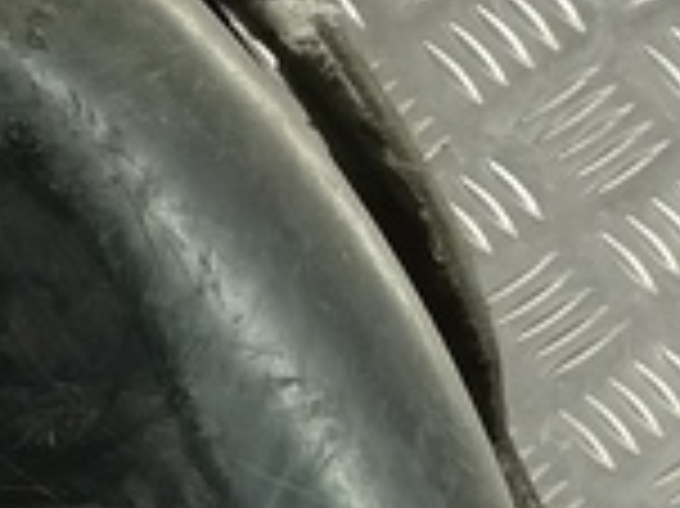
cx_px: -1139
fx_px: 3062
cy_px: 198
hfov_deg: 10.3
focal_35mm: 156
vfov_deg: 9.5
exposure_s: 1/50
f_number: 1.6
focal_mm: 4.11
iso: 193
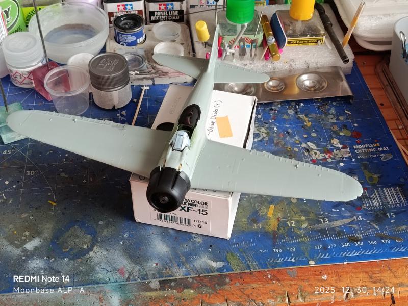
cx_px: 204
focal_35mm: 48
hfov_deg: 39.7
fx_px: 566
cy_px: 153
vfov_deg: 30.3
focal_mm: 5.24
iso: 613
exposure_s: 1/50
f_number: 1.7
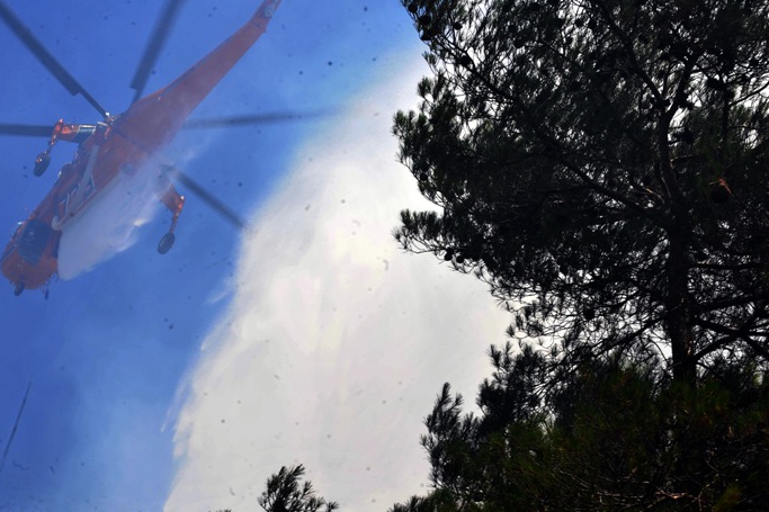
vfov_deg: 16.6
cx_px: 385
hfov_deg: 24.8
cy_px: 247
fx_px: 1751
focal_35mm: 82
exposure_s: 1/320
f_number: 16
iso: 400
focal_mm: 70
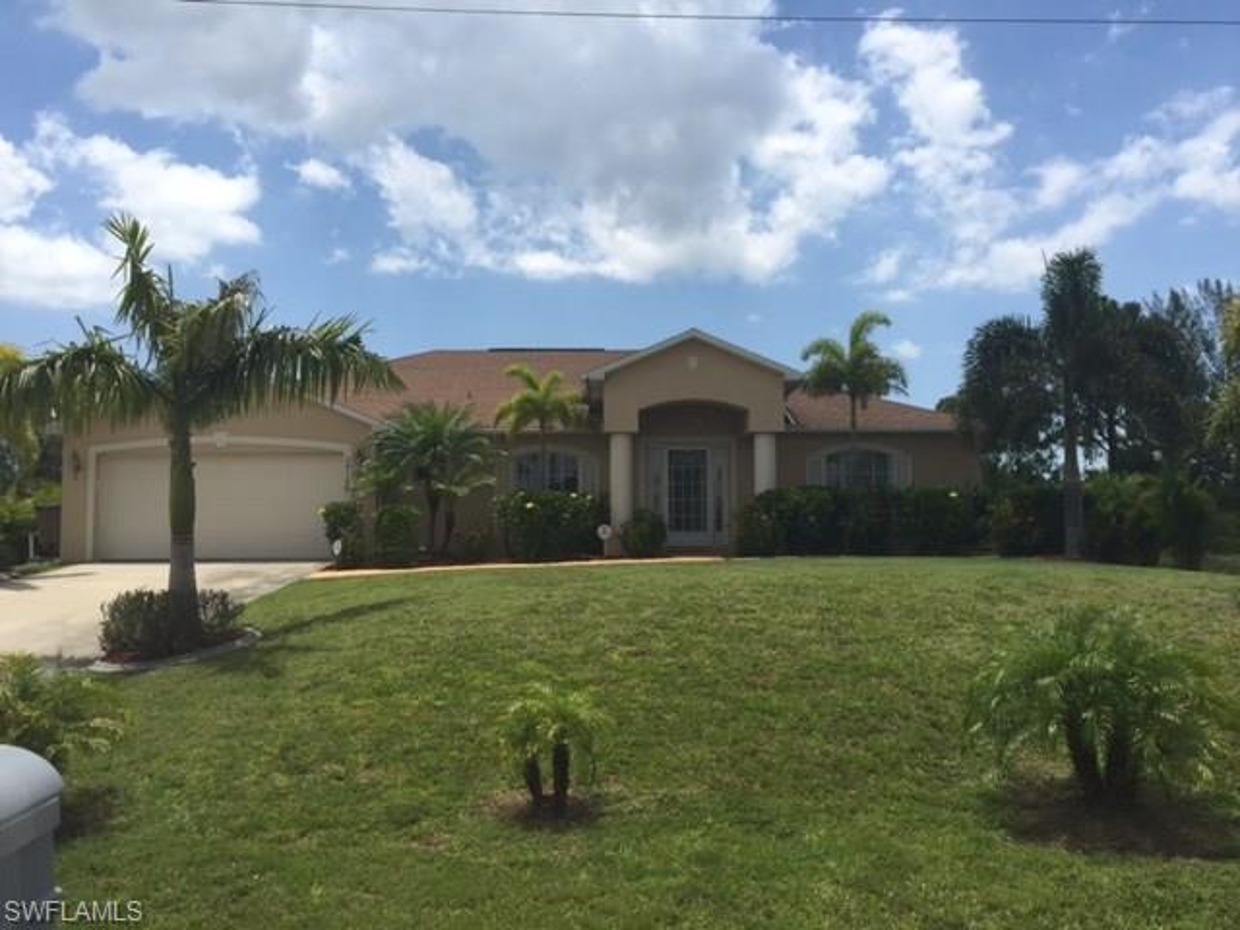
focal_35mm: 29
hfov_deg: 61.7
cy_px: 465
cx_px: 620
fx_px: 1039
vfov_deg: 48.2
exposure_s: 1/1980
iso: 32
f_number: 2.2
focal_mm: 4.15
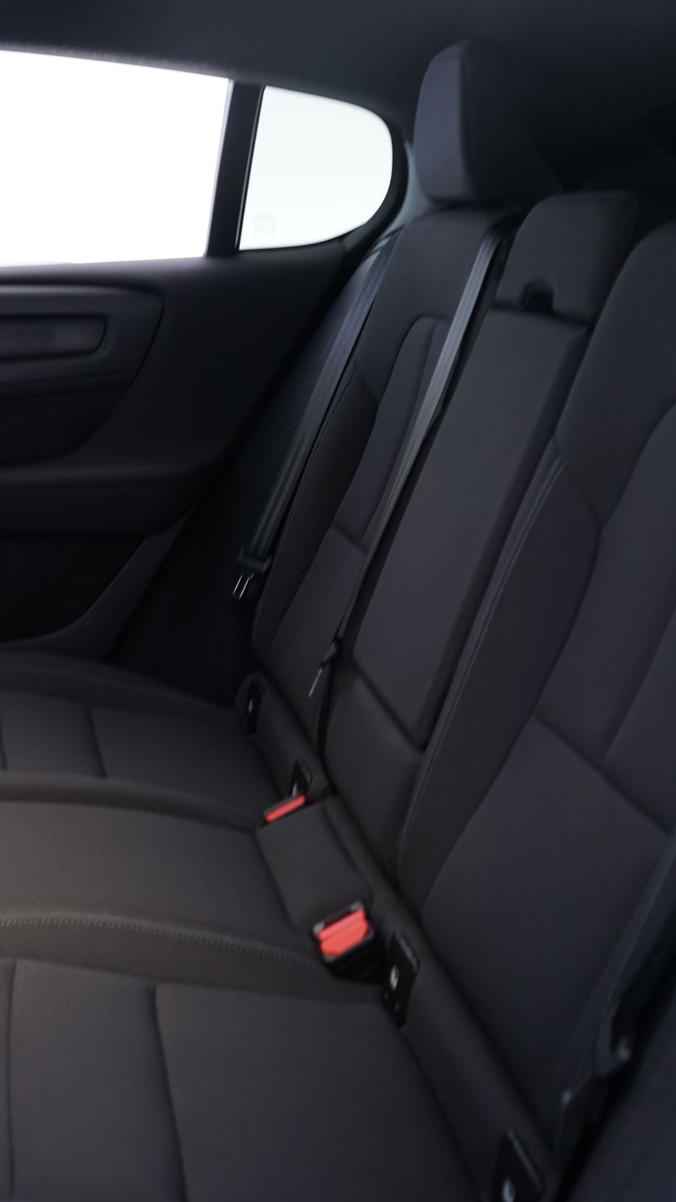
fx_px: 1434
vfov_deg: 45.5
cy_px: 612
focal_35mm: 45
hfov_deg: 26.2
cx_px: 161
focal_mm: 28
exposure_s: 1/5
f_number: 4.5
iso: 800
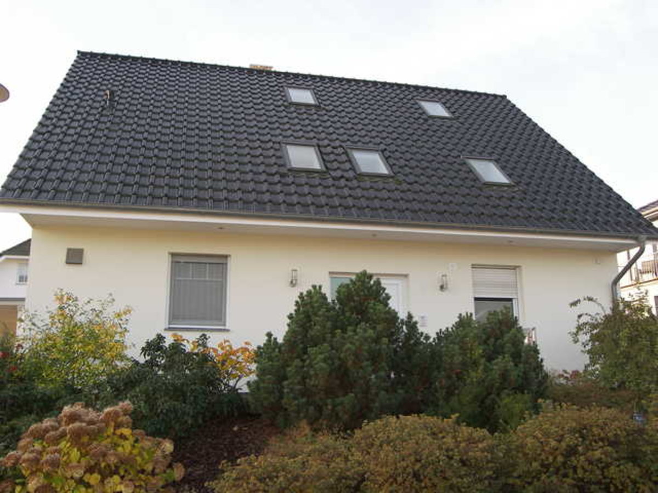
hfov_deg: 54.0
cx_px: 329
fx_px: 646
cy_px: 246
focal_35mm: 34
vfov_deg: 41.8
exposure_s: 1/160
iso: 50
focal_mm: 7.1
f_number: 3.2
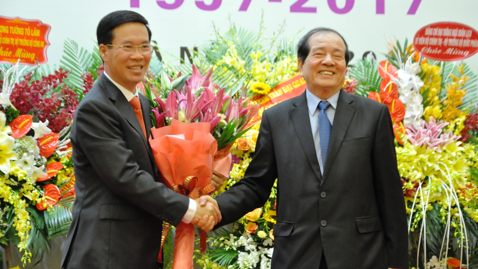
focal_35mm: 119
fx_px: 1502
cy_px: 111
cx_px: 238
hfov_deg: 18.1
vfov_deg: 10.2
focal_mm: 75
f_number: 5.3
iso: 1600
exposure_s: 1/20
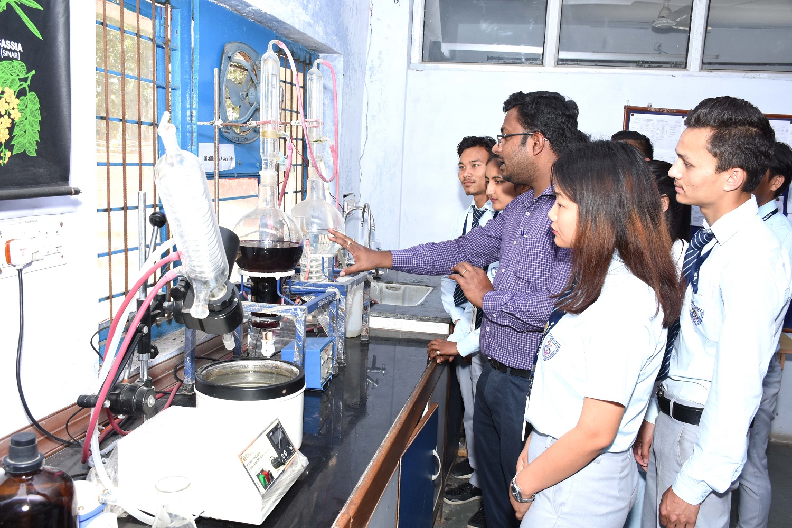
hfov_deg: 57.2
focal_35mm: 33
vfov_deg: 40.0
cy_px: 264
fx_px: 726
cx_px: 396
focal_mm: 22
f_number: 6.7
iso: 500
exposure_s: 1/125
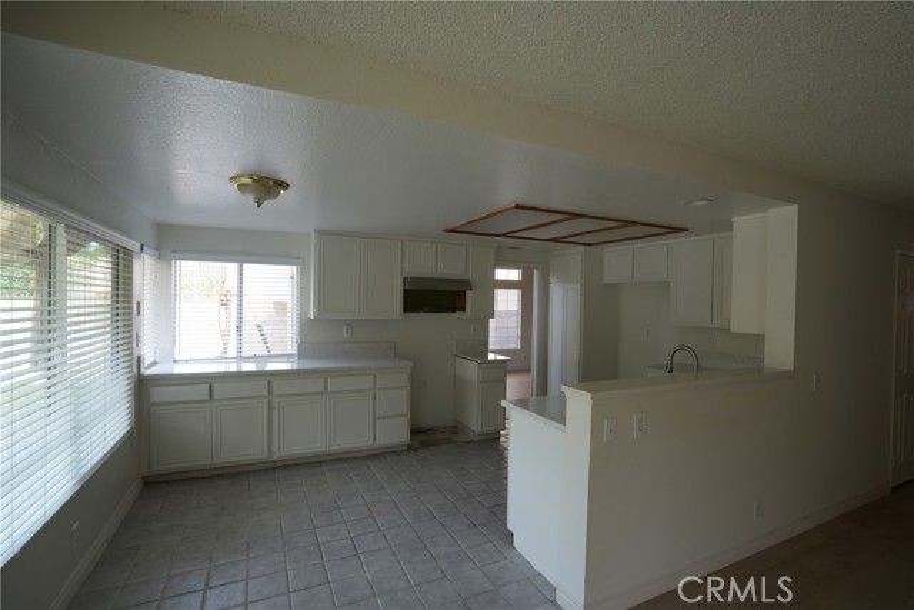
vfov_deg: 73.8
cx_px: 457
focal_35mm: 16
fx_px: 406
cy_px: 305
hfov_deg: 96.7
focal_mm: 16
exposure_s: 1/30
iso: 160
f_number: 6.3
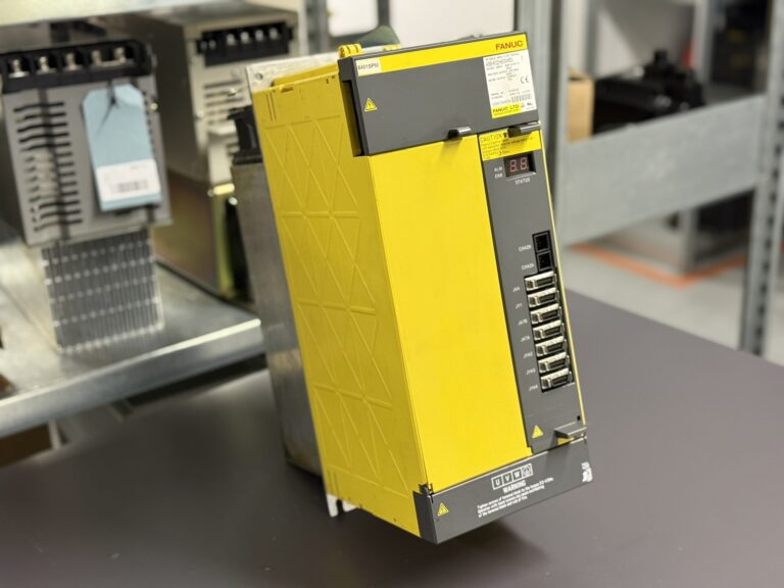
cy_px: 294
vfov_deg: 30.3
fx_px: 1087
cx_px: 392
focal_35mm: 48
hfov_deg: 39.7
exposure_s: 1/50
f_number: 1.78
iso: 250
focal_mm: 6.76
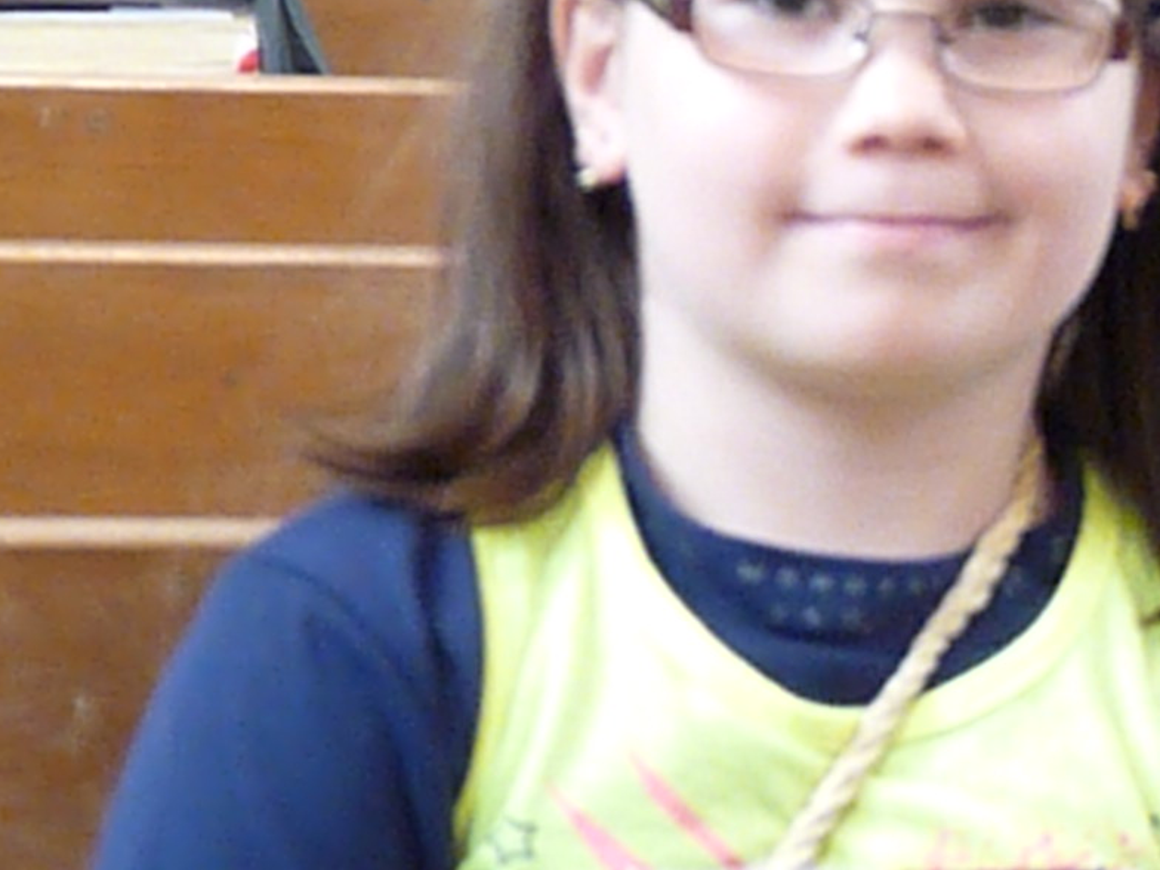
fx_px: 12432
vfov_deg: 4.0
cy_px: 266
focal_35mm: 371
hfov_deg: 5.3
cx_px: 1491
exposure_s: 1/40
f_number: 3.6
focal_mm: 25.2
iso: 1600
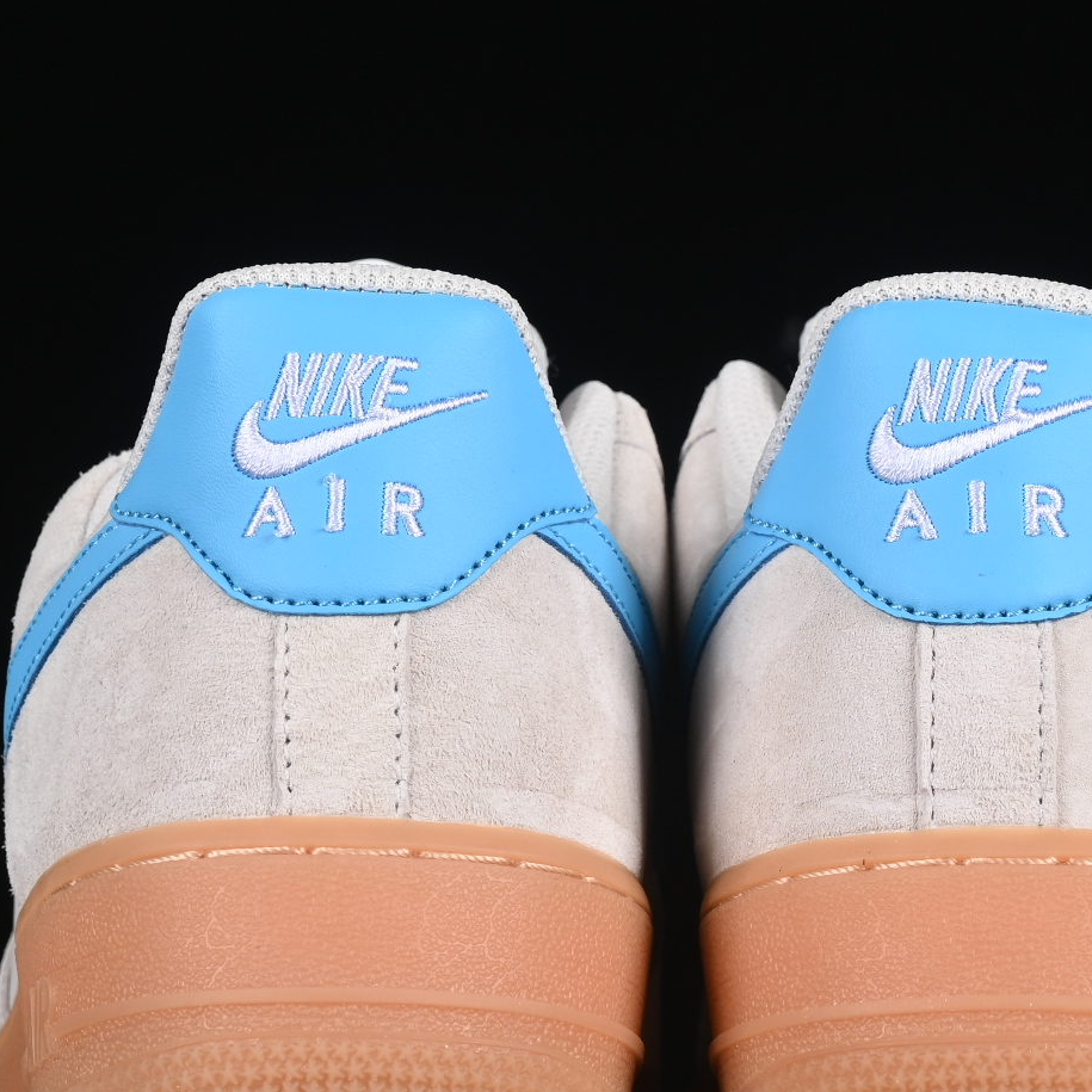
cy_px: 473
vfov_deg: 9.0
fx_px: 6924
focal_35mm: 194
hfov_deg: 9.0
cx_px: 721
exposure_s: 1/80
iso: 160
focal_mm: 50
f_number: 8
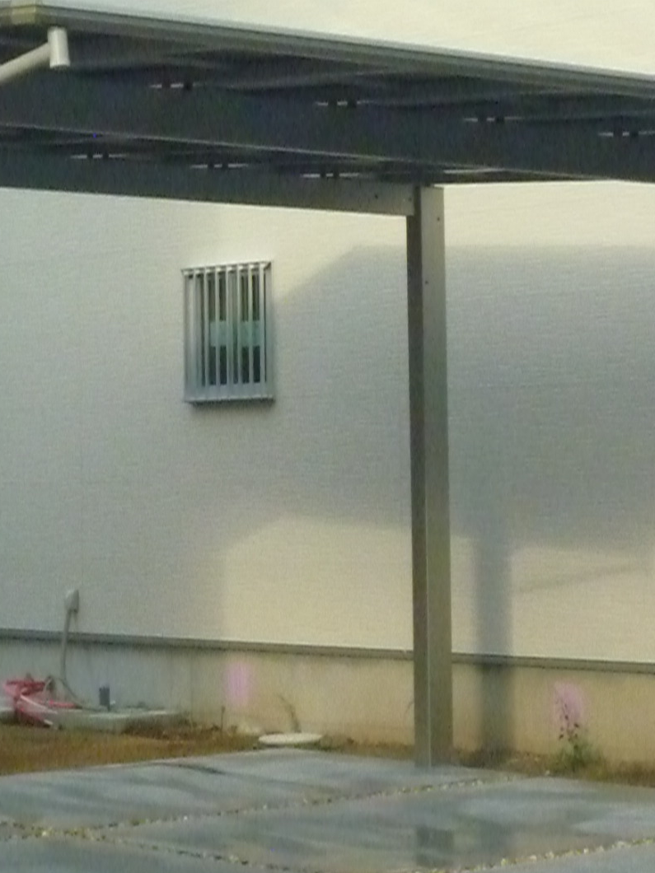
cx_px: 200
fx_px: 2876
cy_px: 381
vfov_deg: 17.3
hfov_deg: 13.0
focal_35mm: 114
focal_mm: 10.4
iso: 1600
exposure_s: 1/640
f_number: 7.1
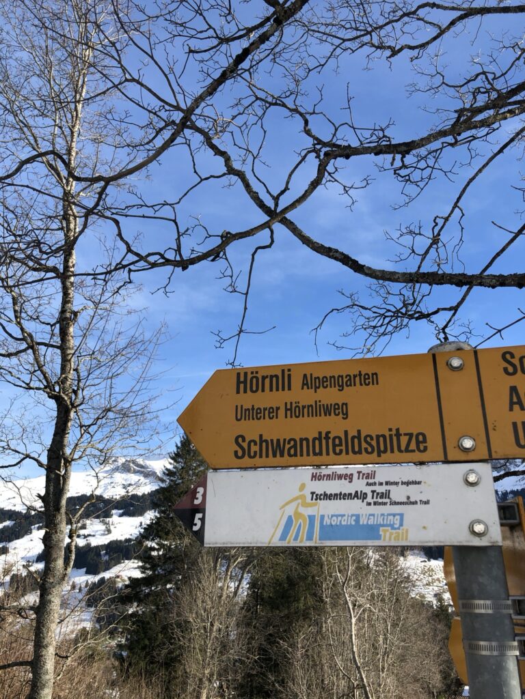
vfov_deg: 63.4
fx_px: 566
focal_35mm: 28
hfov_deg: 49.7
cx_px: 262
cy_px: 350
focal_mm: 4
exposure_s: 1/1263
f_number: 1.8
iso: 20
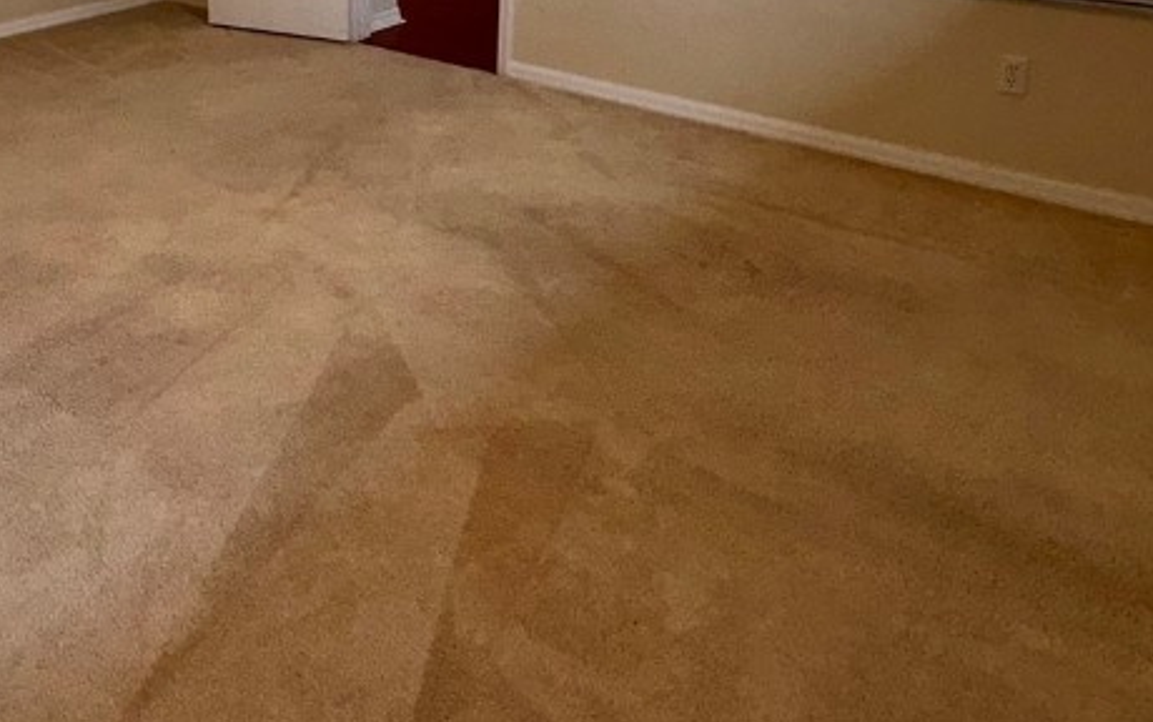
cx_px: 293
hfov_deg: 55.4
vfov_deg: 35.1
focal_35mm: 33
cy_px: 13
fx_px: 1037
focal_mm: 2.22
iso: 80
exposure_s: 1/60
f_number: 2.2
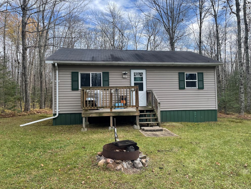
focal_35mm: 27
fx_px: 196
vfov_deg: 51.4
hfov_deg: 65.3
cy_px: 92
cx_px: 129
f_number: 1.6
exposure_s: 1/1195
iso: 32
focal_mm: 4.2
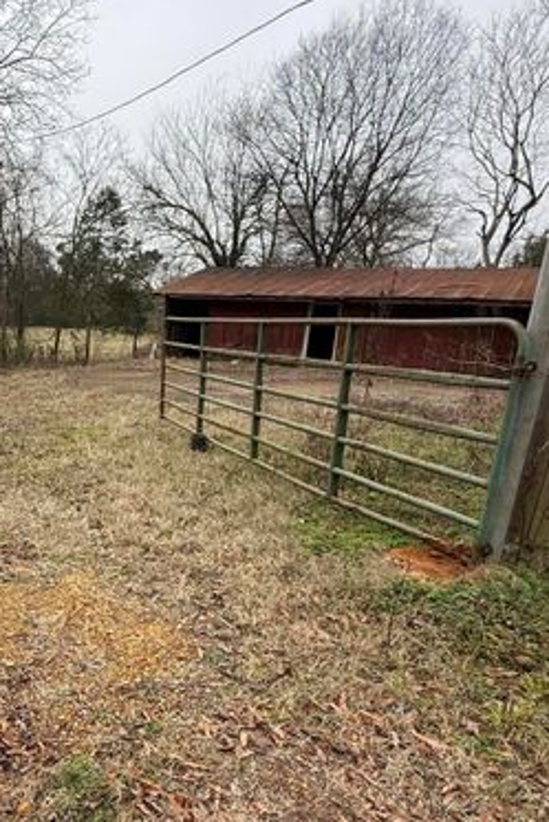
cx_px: 86
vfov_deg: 68.9
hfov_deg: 46.2
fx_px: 594
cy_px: 479
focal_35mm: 26
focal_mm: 2.22
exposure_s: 1/370
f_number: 2.2
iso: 64
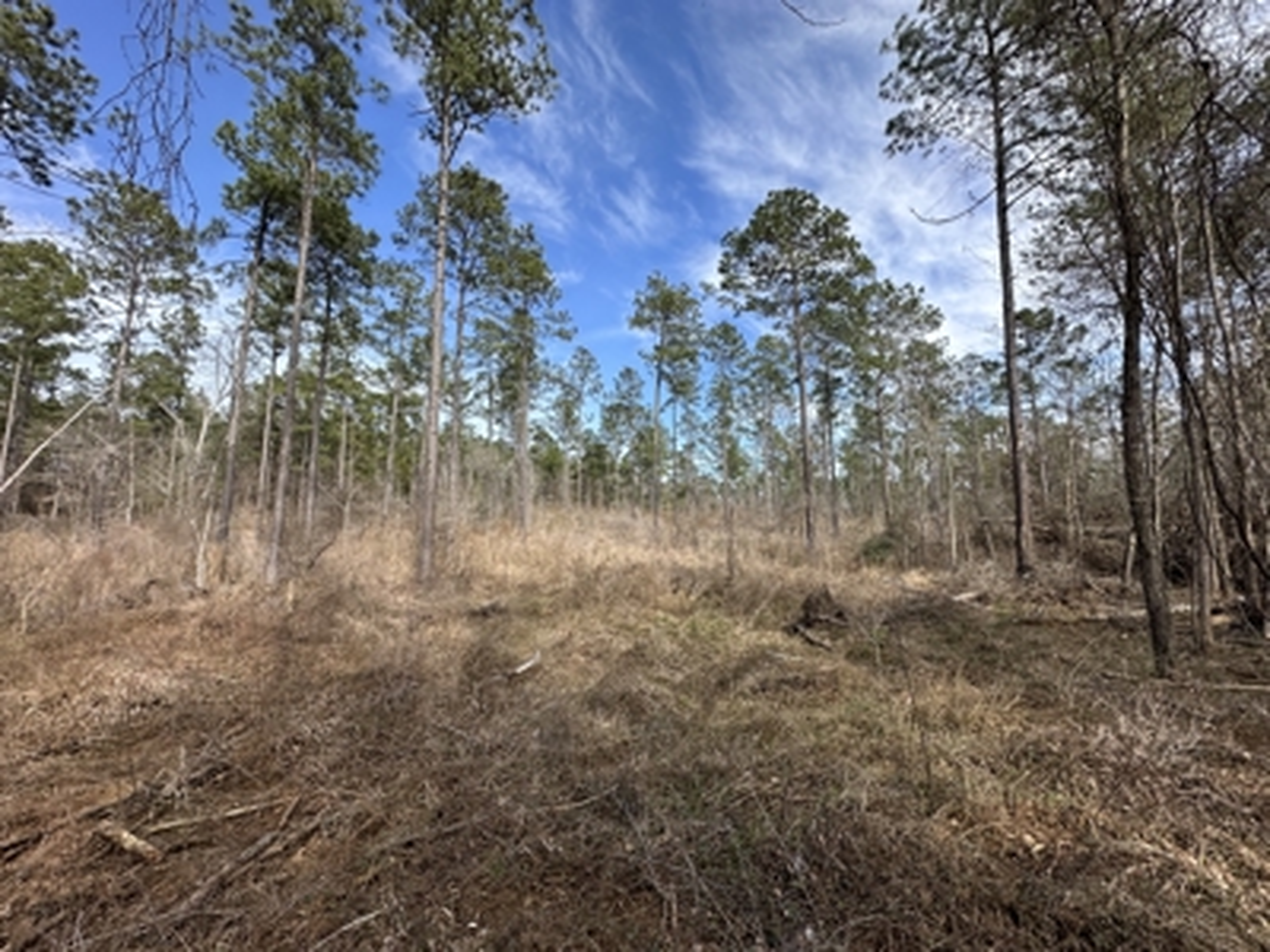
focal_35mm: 14
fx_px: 514
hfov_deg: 102.1
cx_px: 635
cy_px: 476
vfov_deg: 85.7
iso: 40
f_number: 2.2
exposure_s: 1/662
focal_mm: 2.22
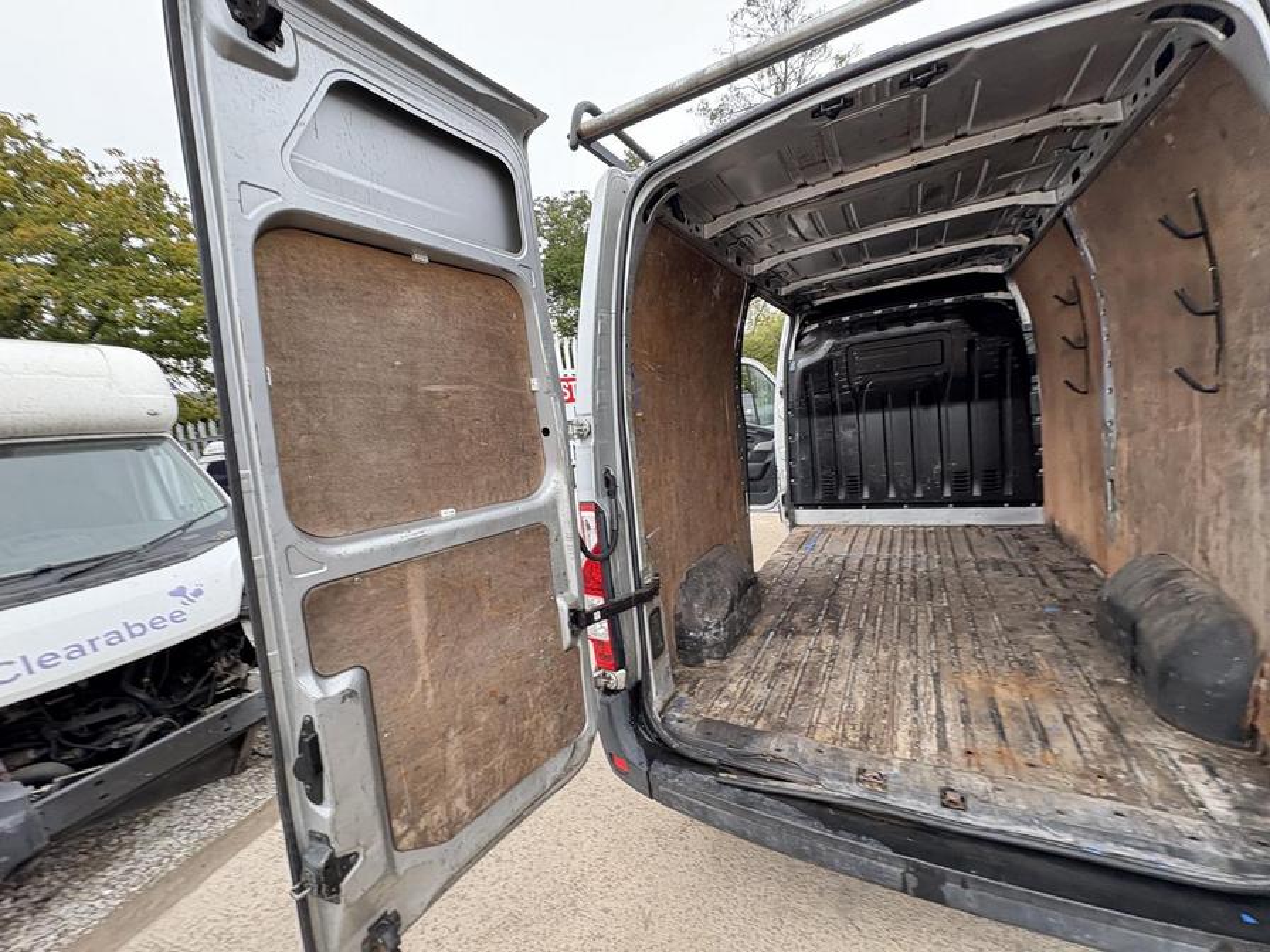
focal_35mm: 14
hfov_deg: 102.1
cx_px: 635
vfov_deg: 85.7
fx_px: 514
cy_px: 476
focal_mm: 2.22
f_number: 2.2
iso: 64
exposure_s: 1/99
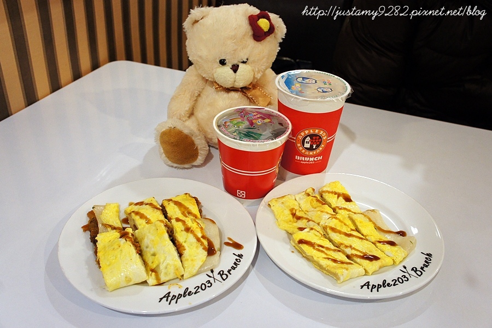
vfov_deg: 39.9
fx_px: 451
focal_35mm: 33
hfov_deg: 57.2
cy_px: 164
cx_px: 246
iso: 1250
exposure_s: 1/40
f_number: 5.6
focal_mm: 22
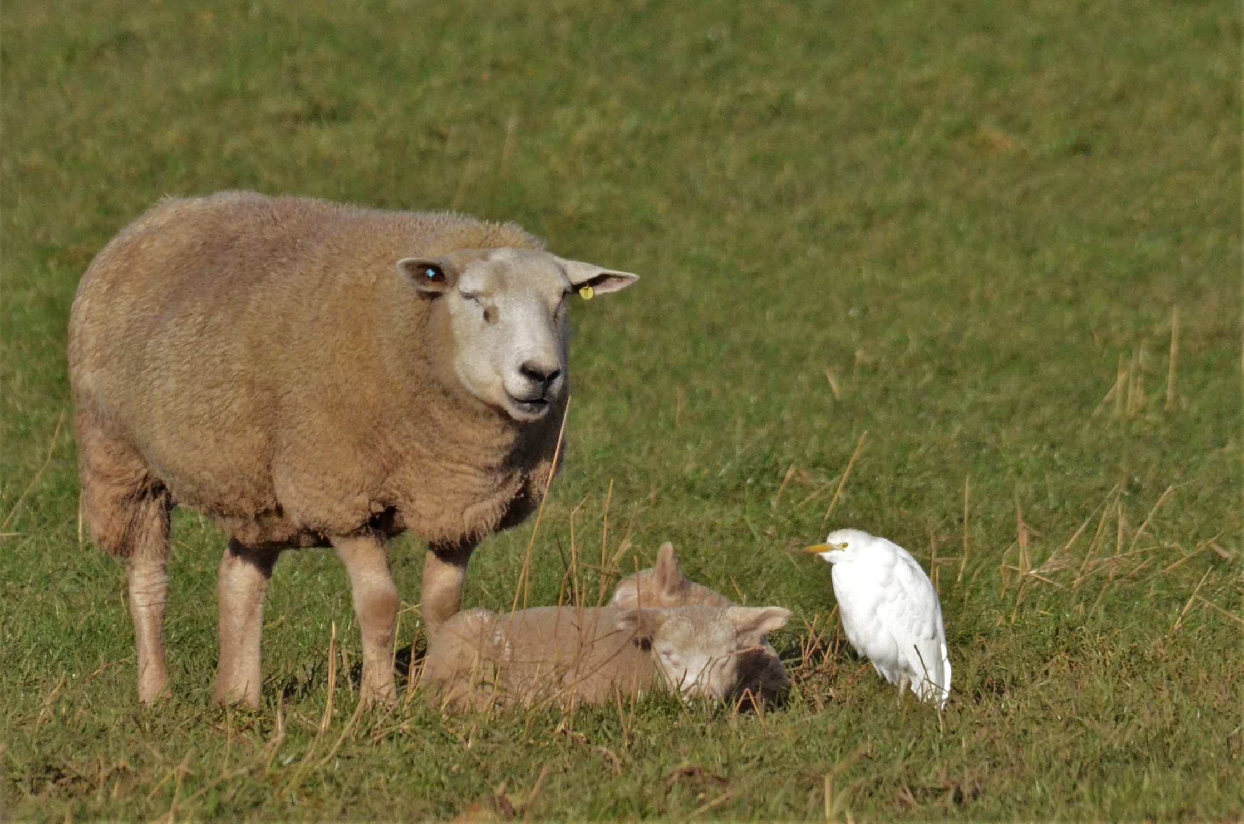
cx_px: 622
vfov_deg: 1.8
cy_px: 412
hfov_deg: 2.8
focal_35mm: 750
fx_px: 25861
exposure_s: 1/5000
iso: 2500
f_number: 9
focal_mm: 500
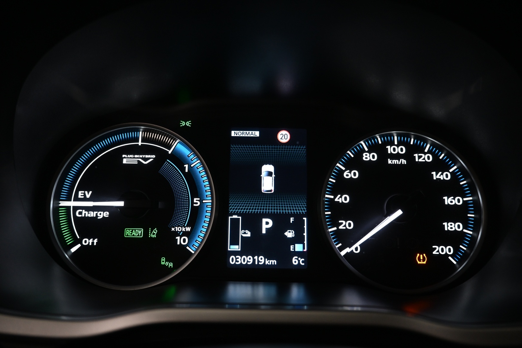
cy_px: 174
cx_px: 261
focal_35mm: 24
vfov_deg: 53.1
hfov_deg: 73.7
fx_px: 348
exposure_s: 1/40
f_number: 3.5
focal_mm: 16
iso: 640
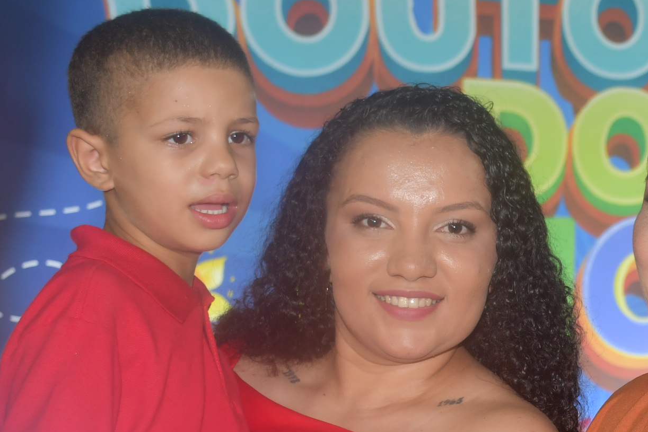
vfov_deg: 16.4
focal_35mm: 82
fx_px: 1476
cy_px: 396
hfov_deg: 23.9
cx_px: 619
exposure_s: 1/80
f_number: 3.8
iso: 400
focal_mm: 24
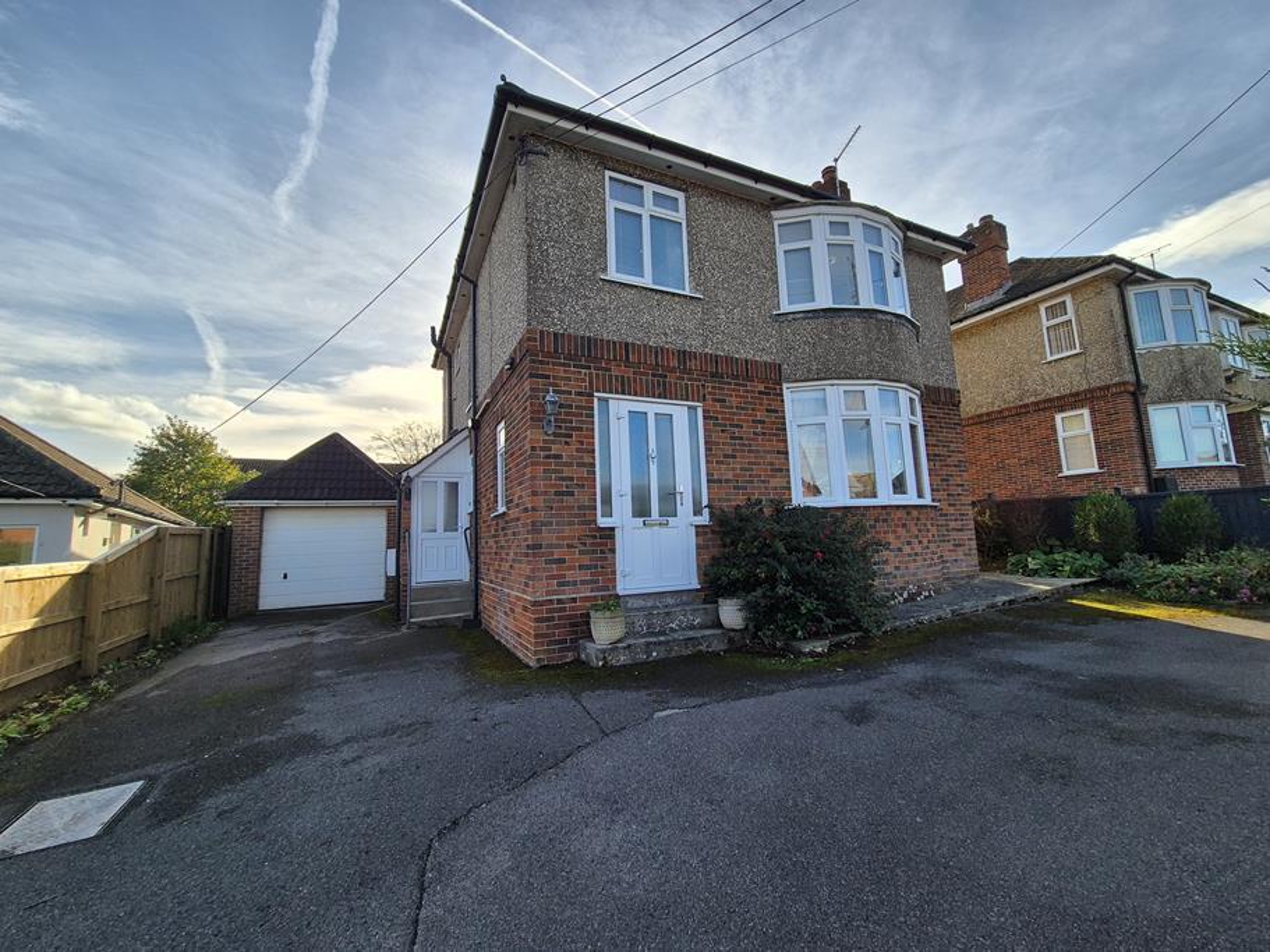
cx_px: 635
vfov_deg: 89.9
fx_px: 477
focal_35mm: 13
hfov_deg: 106.2
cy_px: 476
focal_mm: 2.2
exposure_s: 1/1640
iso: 50
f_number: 2.2
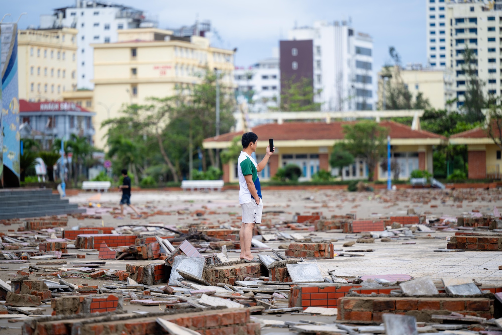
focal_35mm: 160
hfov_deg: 12.8
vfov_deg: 8.6
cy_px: 168
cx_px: 251
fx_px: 2231
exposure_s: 1/500
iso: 100
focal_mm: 160
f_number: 2.8
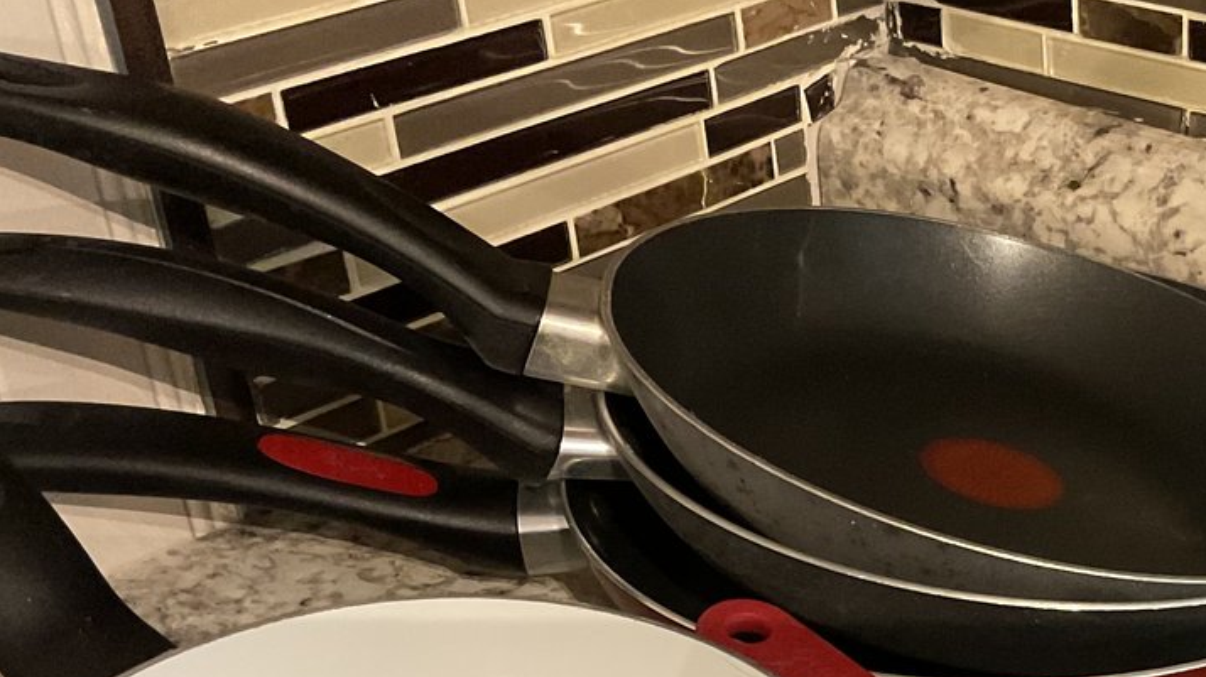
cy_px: 681
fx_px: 2142
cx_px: 1139
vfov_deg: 17.5
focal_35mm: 67
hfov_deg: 29.8
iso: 400
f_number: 1.8
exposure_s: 1/30
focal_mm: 3
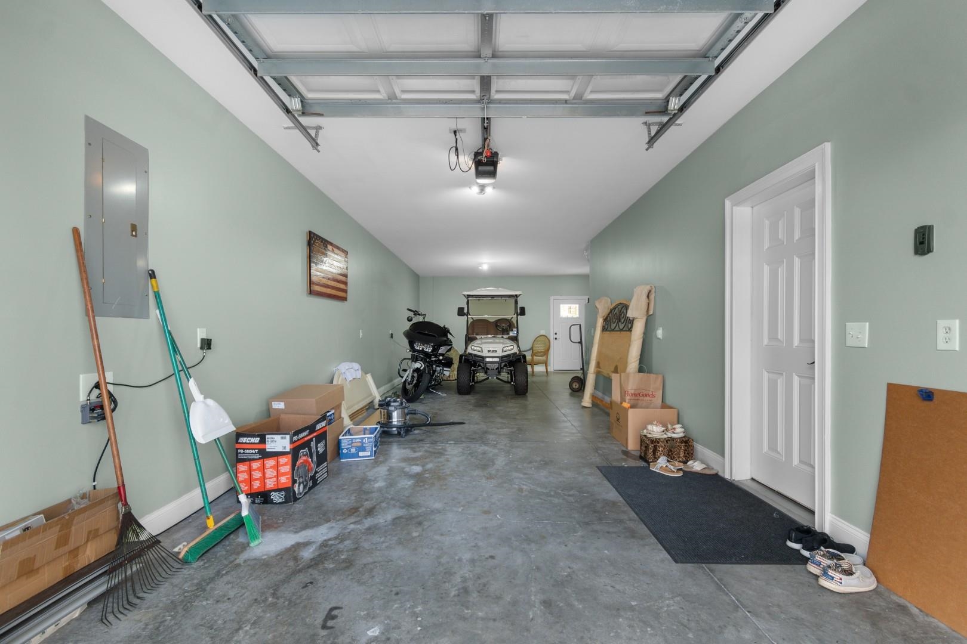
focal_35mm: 15
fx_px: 403
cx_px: 484
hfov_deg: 100.4
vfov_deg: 77.3
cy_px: 322
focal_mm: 10
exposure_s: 1/25
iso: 100
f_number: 4.5
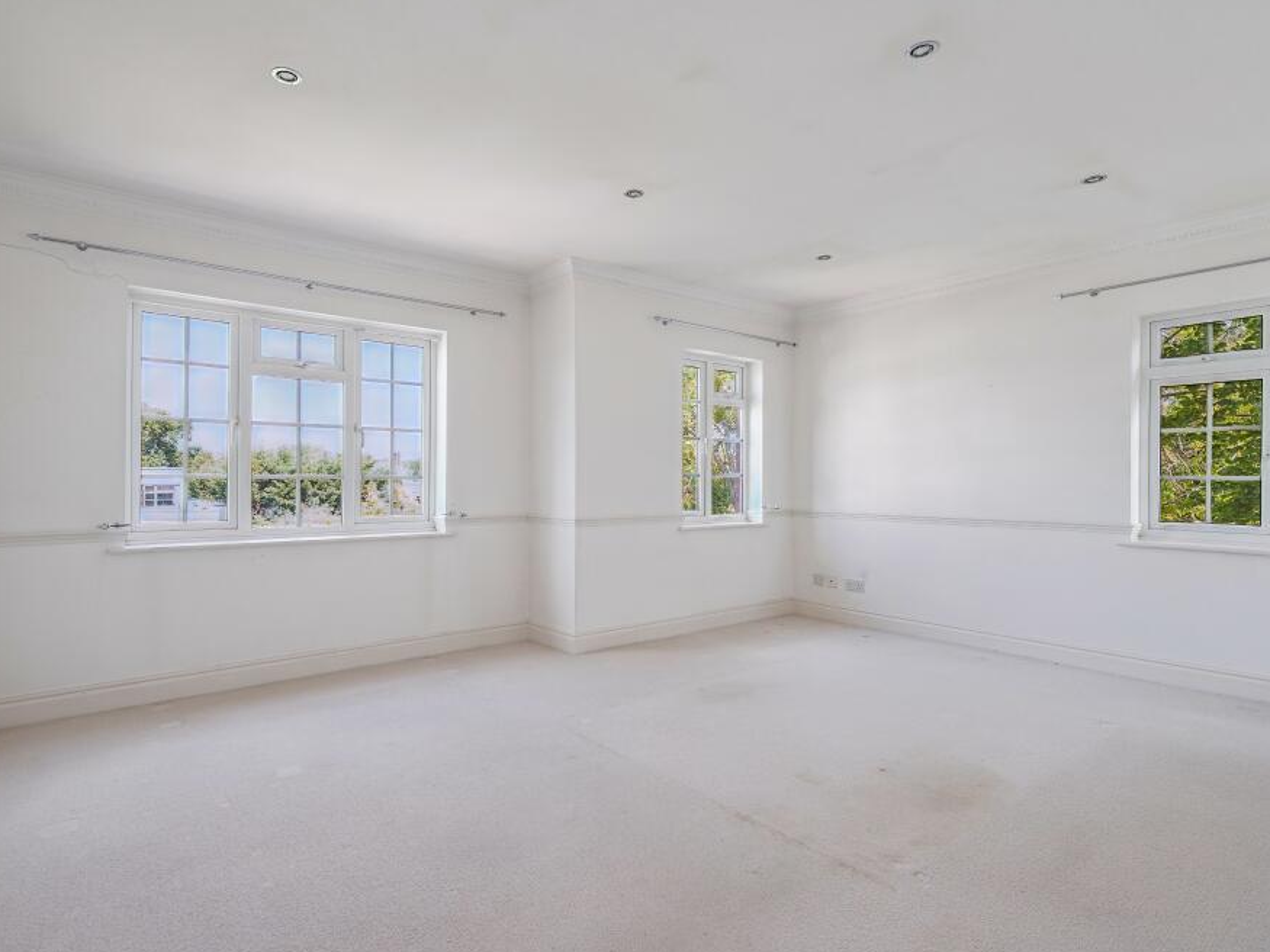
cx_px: 586
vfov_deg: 71.6
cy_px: 481
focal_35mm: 18
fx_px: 660
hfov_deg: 87.6
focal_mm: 16
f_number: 5.6
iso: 640
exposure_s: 1/30
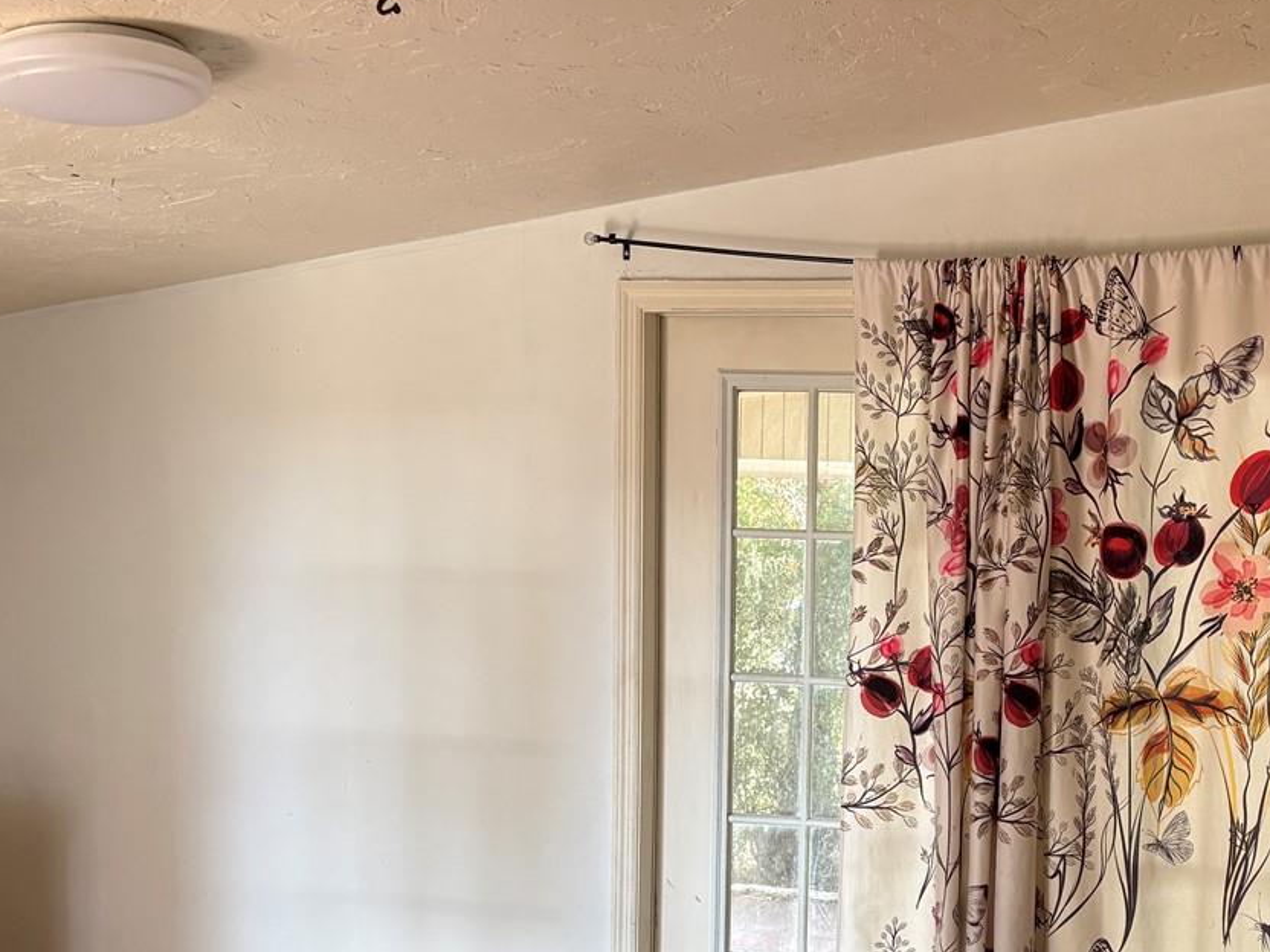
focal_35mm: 50
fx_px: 1834
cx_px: 904
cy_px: 722
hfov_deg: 37.5
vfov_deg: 28.6
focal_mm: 5.96
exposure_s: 1/121
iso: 100
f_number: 1.6
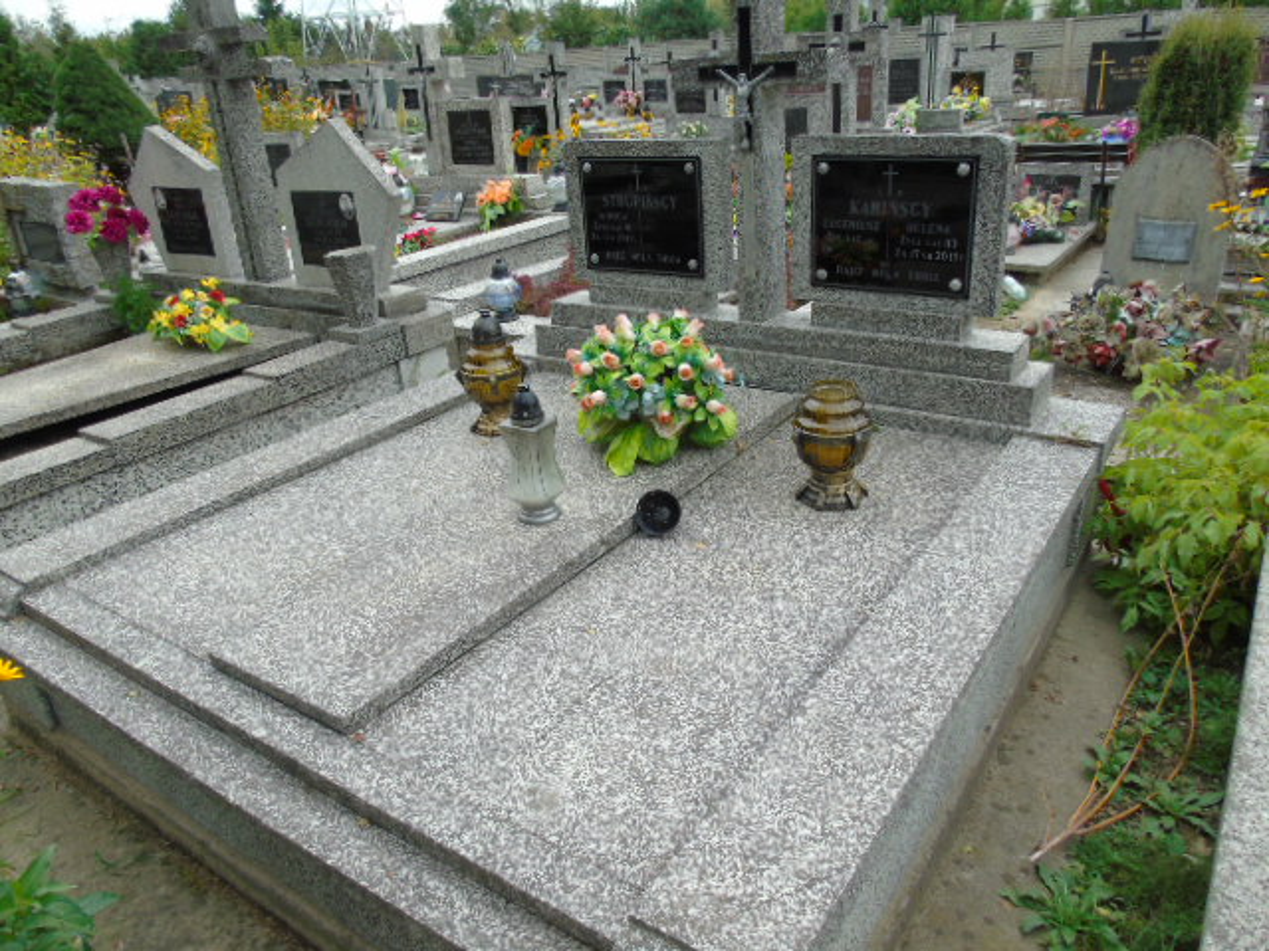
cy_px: 476
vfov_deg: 54.9
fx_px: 916
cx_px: 634
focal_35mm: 25
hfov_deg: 69.4
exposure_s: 1/160
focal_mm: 4.4
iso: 80
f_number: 3.4
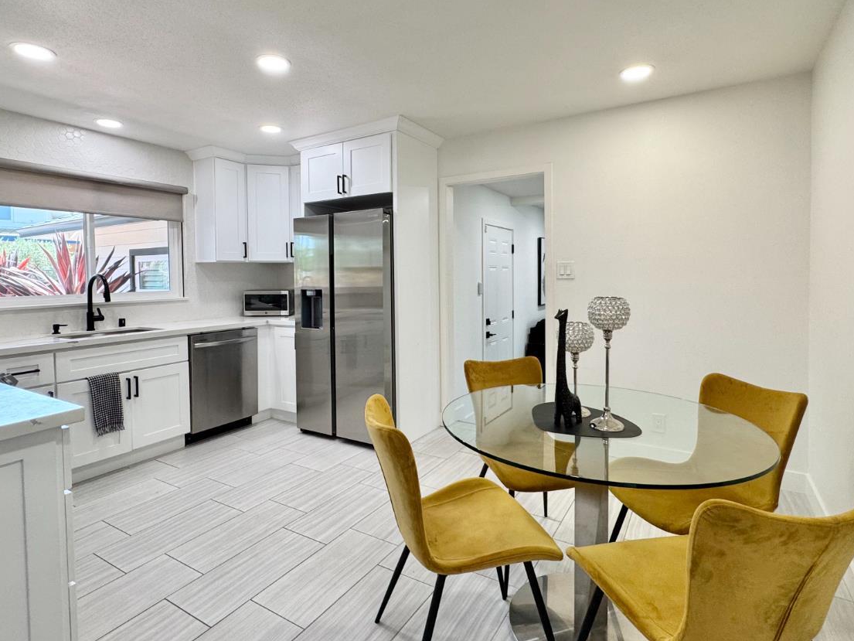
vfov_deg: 68.5
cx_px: 425
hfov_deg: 84.7
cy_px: 285
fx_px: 469
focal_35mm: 19
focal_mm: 2.22
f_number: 2.2
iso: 125
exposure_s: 1/120
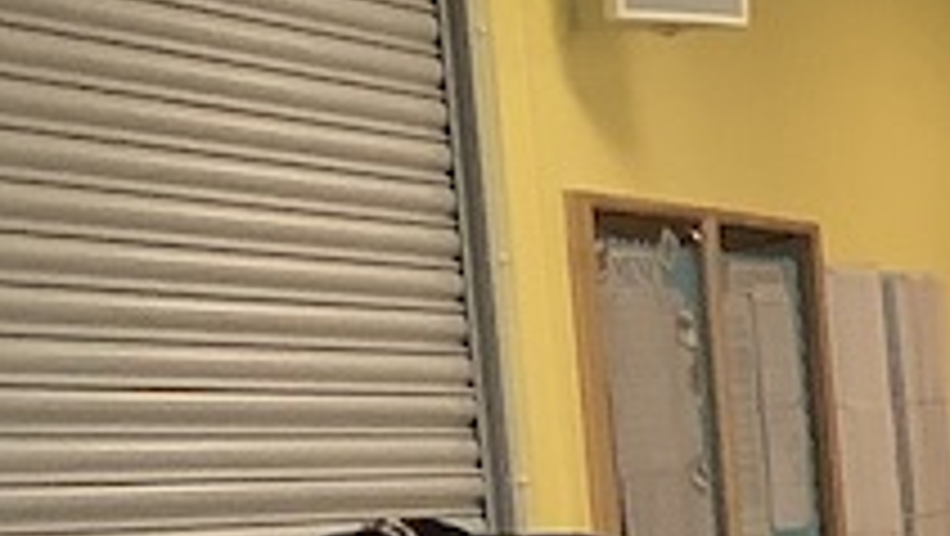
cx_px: 2170
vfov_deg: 7.2
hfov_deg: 11.5
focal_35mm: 160
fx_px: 4033
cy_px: 1239
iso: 100
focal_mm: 3.3
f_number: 2.4
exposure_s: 1/50
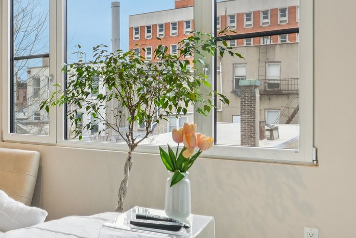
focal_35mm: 48
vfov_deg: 27.8
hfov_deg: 35.8
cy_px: 109
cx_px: -19
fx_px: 479
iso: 160
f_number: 8
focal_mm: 16.5
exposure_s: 1/30
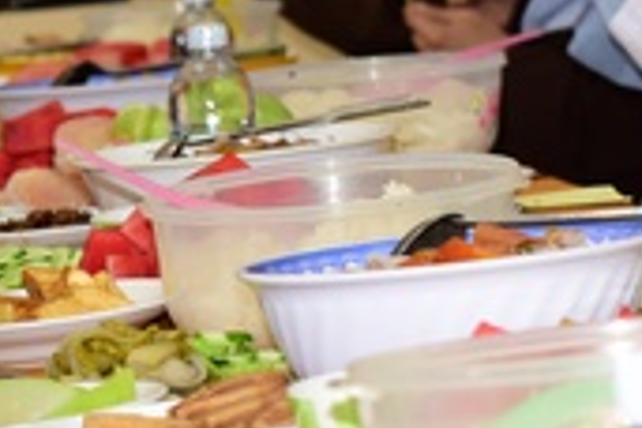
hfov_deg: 7.0
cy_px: -270
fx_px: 5082
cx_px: 1175
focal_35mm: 285
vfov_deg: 4.8
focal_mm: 75
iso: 1000
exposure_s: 1/125
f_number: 5
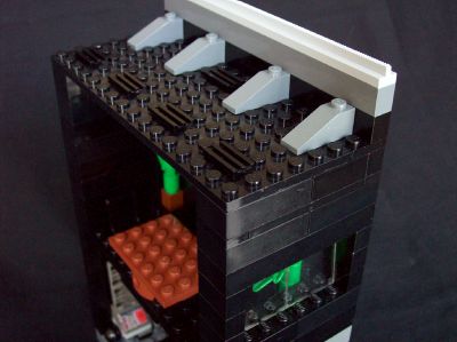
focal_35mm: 45
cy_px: 171
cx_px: 228
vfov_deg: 32.1
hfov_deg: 42.1
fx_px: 593
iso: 160
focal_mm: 7.6
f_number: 3
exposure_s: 1/8
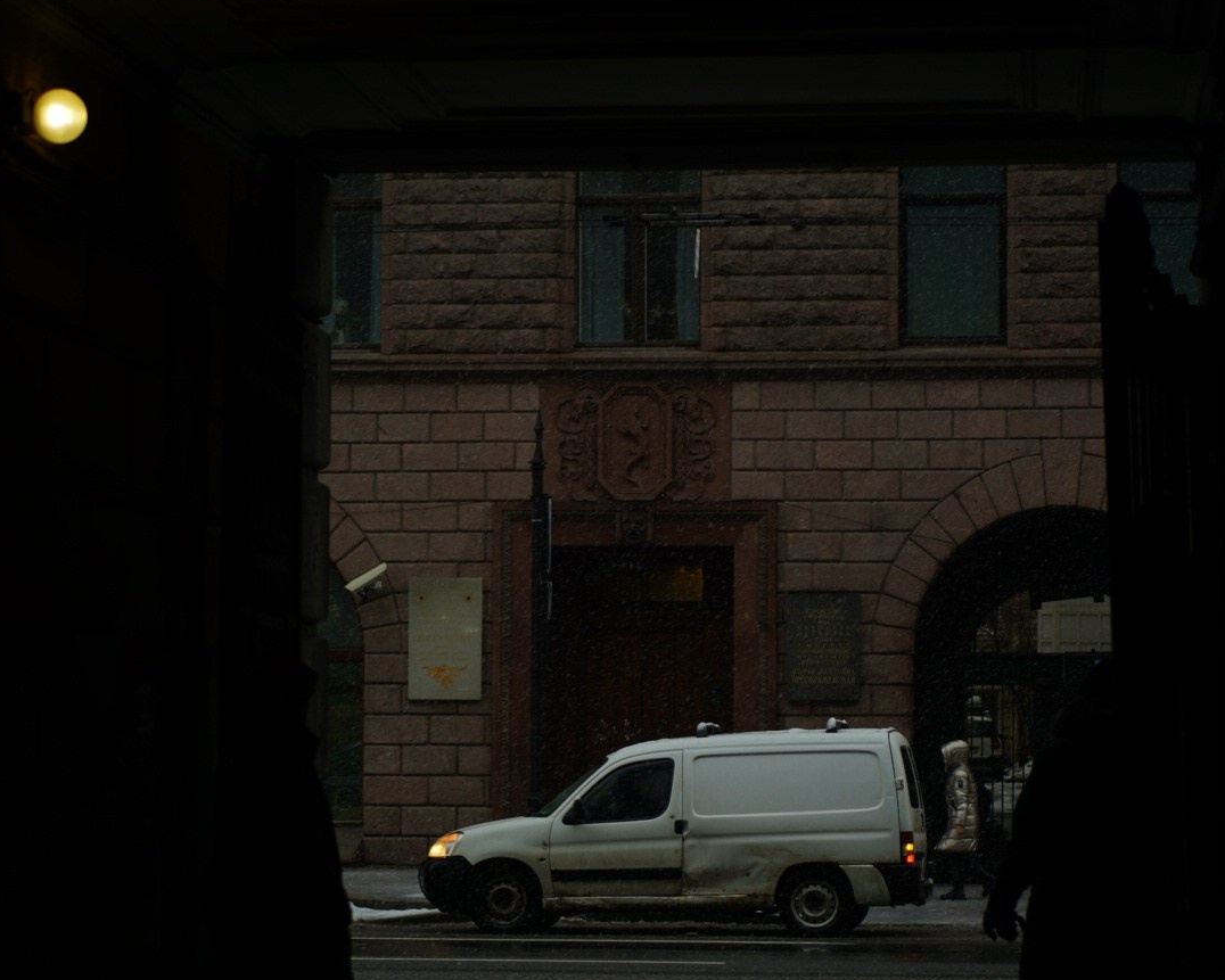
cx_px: 612
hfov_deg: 18.6
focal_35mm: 103
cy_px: 538
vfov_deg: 15.0
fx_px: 3735
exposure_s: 1/125
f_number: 2.8
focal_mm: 73
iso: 100
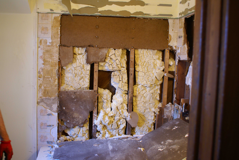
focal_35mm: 36
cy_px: 80
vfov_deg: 37.0
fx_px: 239
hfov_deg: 53.1
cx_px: 120
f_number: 4.5
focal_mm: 24
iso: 400
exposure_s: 1/20
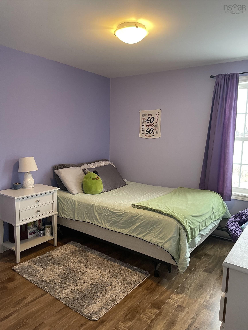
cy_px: 165
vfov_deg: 67.3
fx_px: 248
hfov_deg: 53.1
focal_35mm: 26
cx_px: 124
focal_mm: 4.2
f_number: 1.6
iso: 160
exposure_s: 1/60
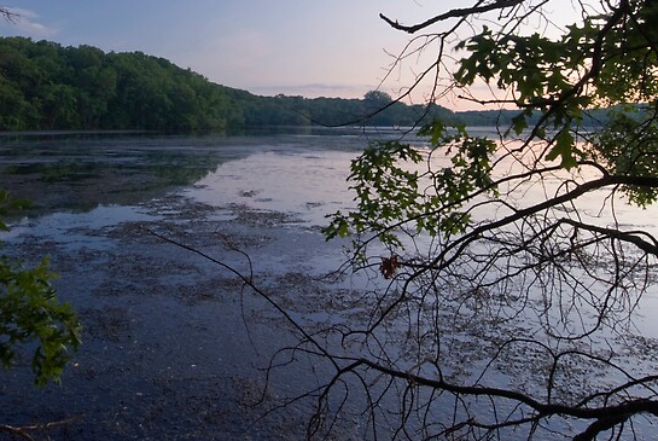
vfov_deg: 37.7
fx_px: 604
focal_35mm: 33
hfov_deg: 57.0
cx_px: 287
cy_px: 53
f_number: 18
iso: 100
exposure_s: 13
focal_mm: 12
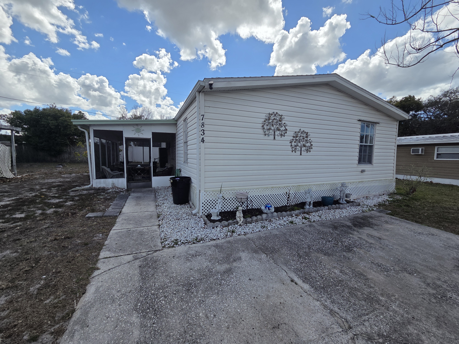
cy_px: 172
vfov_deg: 89.9
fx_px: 172
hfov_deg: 106.2
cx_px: 230
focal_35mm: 13
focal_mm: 2.2
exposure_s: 1/2730
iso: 50
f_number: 2.2
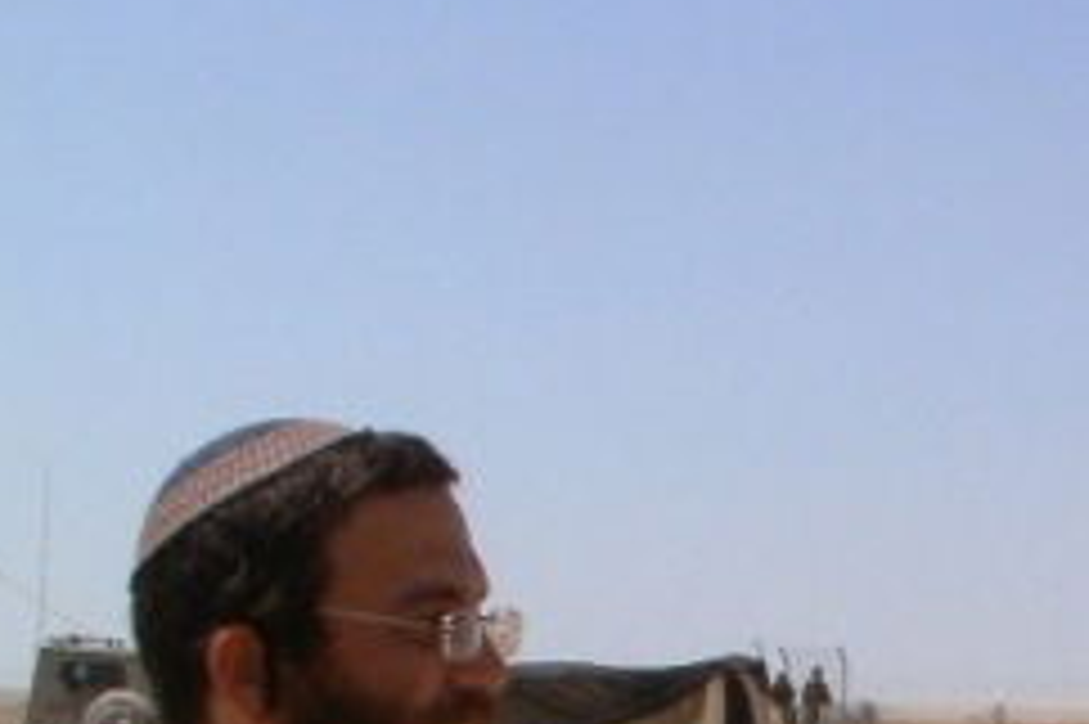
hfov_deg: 15.3
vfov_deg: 10.8
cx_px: 1638
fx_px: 3748
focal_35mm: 124
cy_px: 953
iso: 100
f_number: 5.6
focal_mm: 6.3
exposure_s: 1/1000
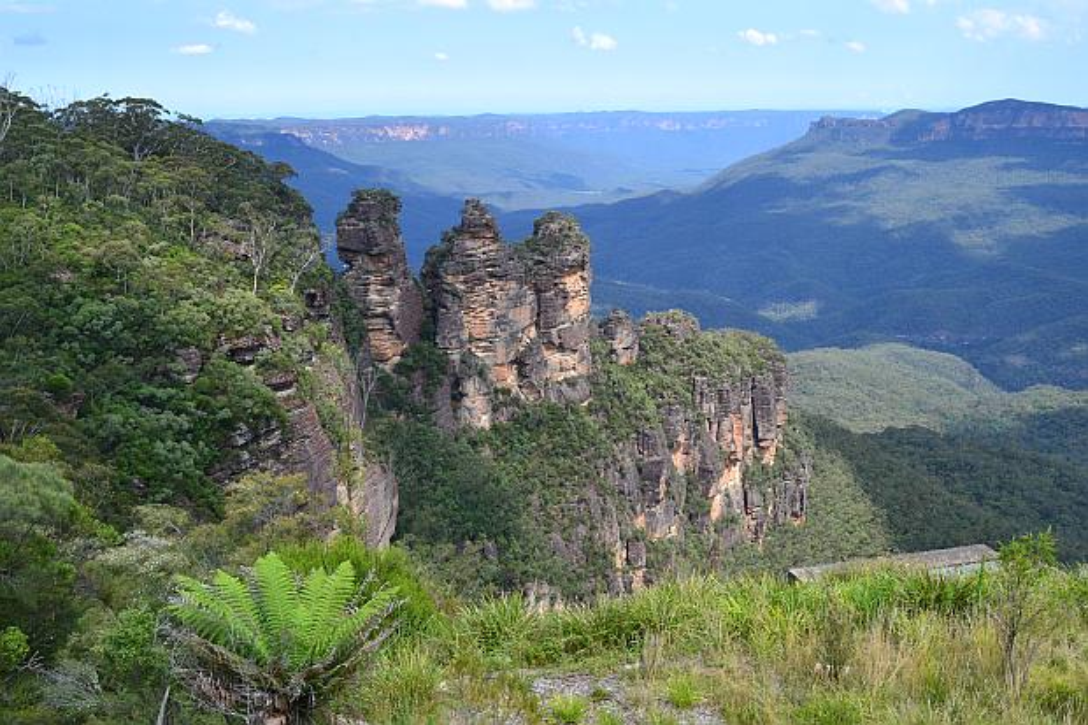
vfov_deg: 38.3
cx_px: 544
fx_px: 1042
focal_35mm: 34
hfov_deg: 55.1
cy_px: 362
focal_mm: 23
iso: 400
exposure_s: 1/320
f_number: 10
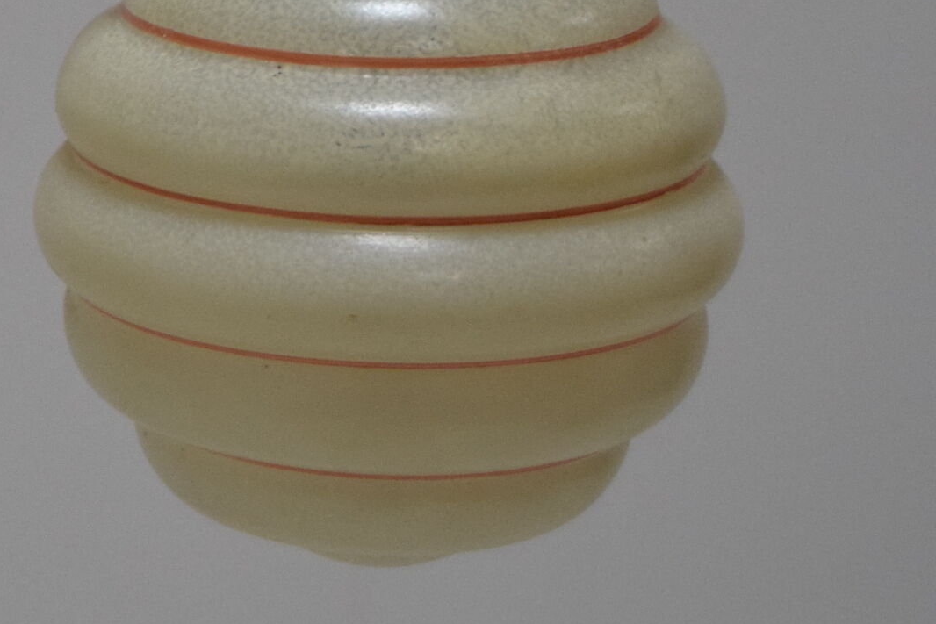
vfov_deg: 7.7
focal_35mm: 177
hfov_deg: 11.3
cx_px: -279
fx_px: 4602
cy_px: -26
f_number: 5
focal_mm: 42
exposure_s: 1/100
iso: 1600
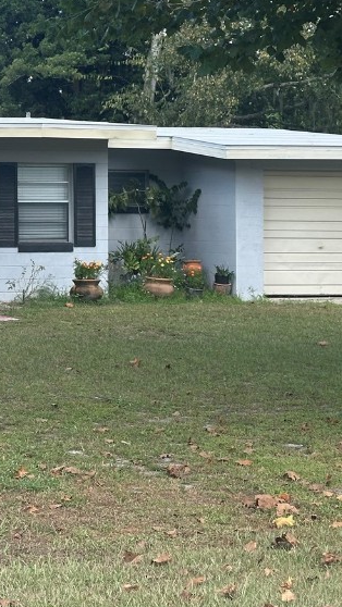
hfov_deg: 12.3
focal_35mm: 96
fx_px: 1547
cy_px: 196
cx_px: -75
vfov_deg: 22.1
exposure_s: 1/944
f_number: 1.78
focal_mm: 6.86
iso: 64
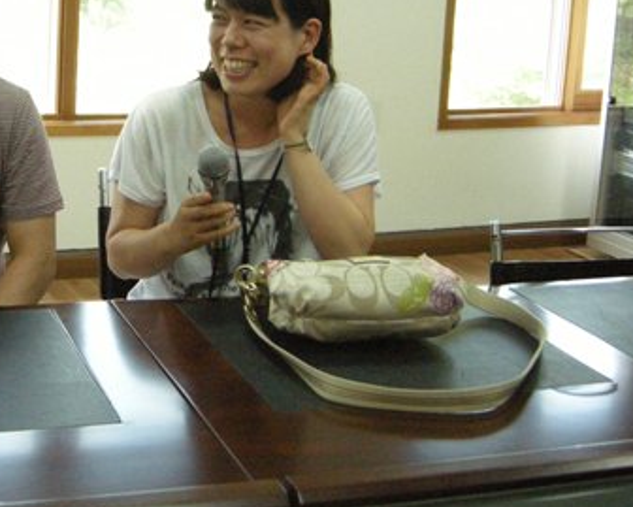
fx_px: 1218
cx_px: 121
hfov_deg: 28.5
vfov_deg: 23.2
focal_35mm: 65
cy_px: 109
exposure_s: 1/150
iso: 686
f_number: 2.7
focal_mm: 7.5
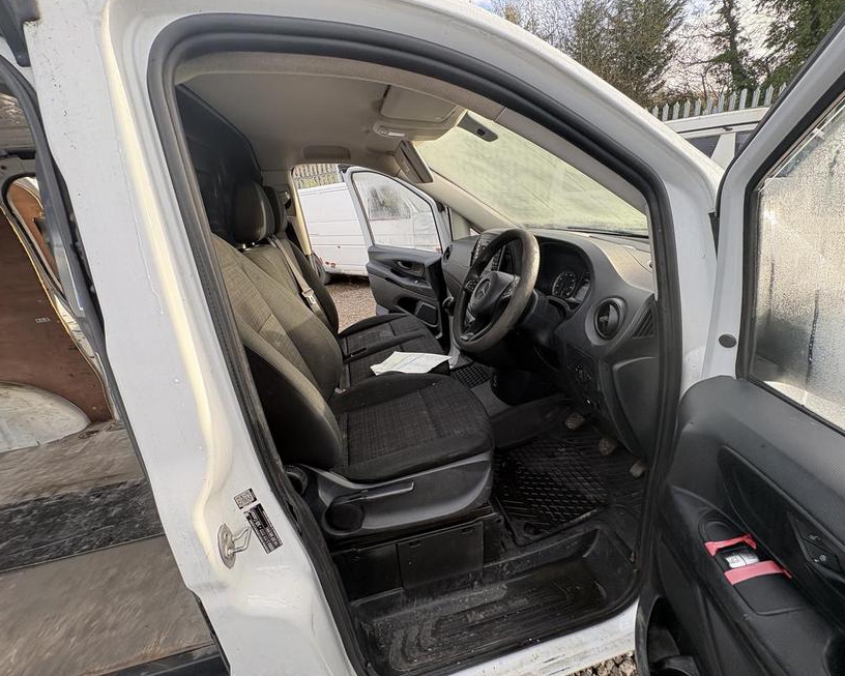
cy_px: 340
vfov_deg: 84.0
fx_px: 375
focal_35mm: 15
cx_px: 434
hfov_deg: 96.8
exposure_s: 1/152
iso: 64
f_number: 2.2
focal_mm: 2.22
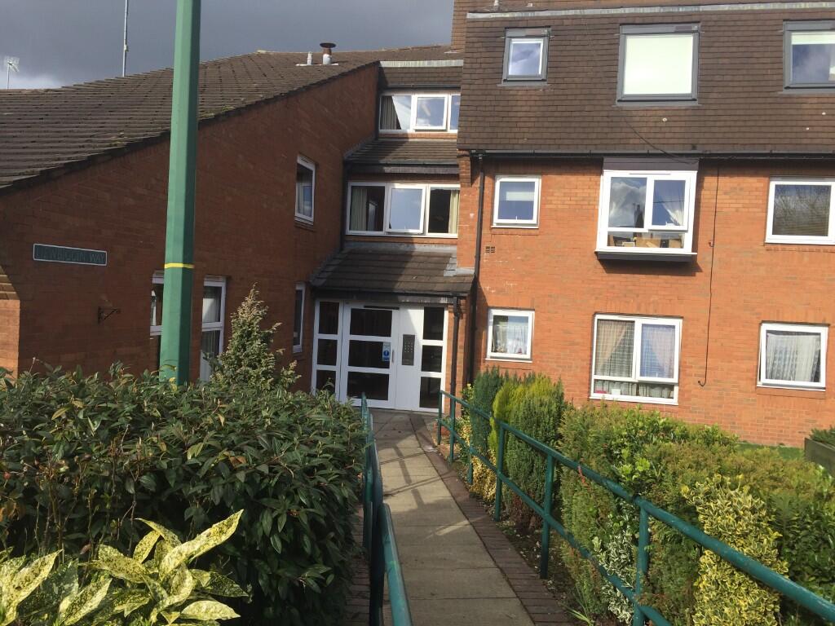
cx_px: 418
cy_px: 313
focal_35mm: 29
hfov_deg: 61.7
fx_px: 700
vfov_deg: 48.2
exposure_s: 1/1099
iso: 32
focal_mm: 4.15
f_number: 2.2
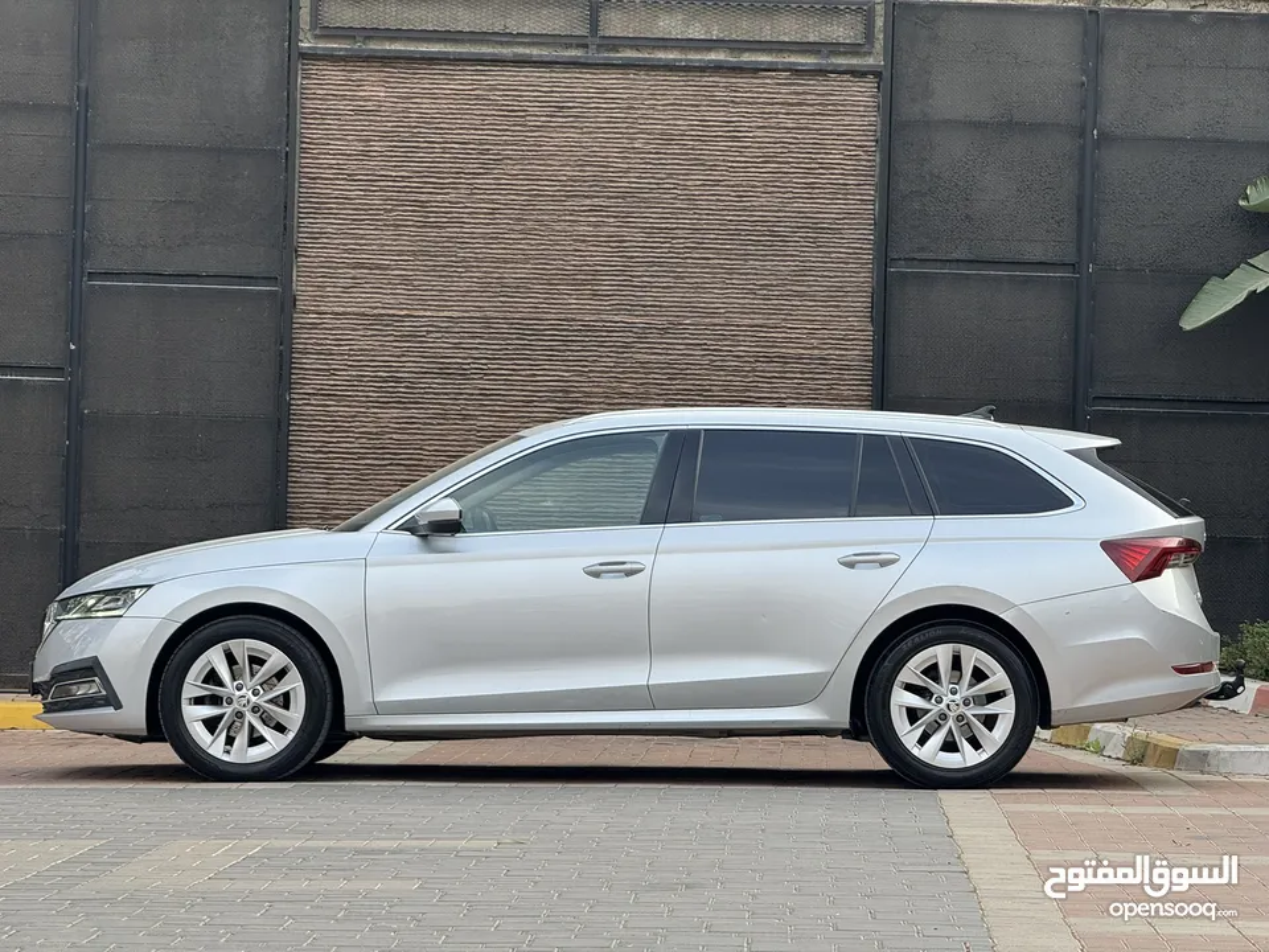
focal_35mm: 120
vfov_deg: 12.3
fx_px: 4399
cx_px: 634
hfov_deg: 16.4
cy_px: 476
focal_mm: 15.66
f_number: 2.8
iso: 50
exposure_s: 1/138
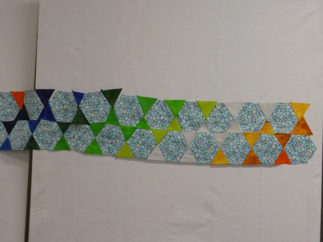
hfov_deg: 24.7
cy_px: 121
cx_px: 162
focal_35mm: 79
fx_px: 737
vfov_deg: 18.7
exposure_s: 1/60
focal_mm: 13.3
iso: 400
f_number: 5
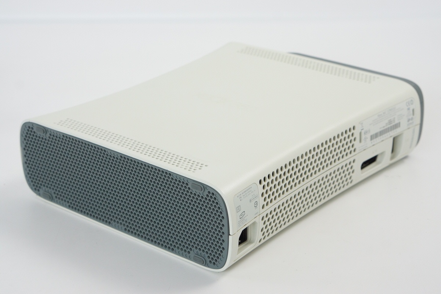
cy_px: 147
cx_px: 220
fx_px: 919
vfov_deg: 18.2
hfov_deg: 27.0
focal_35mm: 75
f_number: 6.3
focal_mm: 50
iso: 640
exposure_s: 1/80
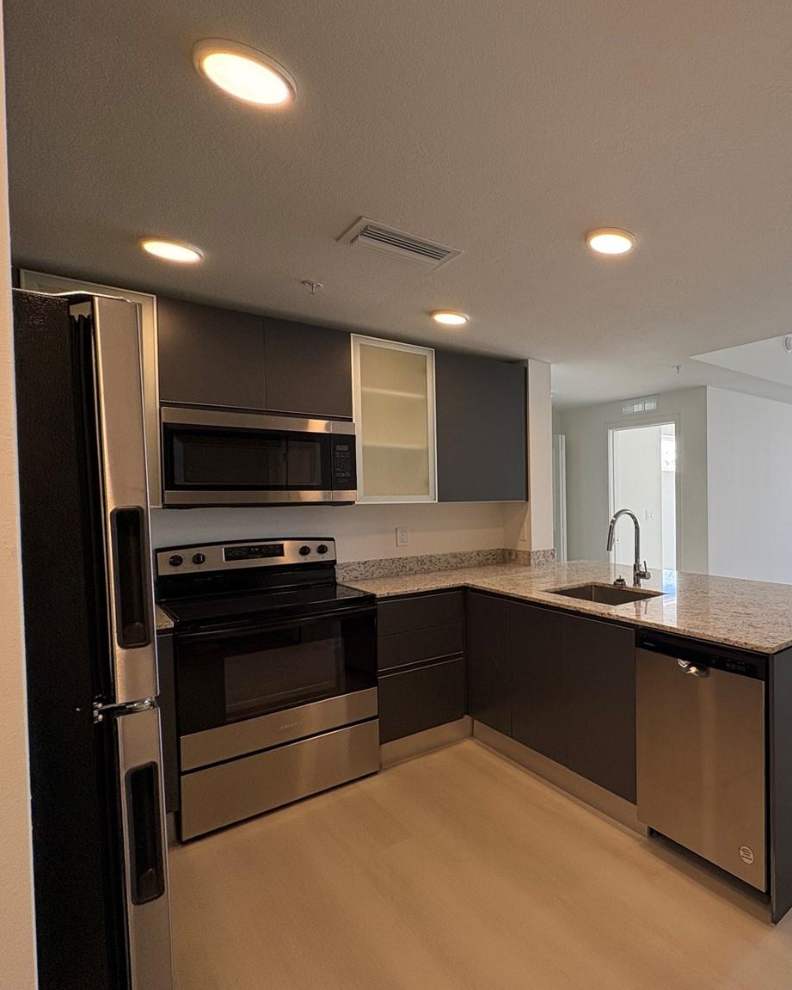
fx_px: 557
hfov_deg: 63.1
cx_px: 661
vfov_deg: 83.3
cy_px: 508
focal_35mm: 19
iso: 80
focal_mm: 2.22
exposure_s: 1/120
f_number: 2.2
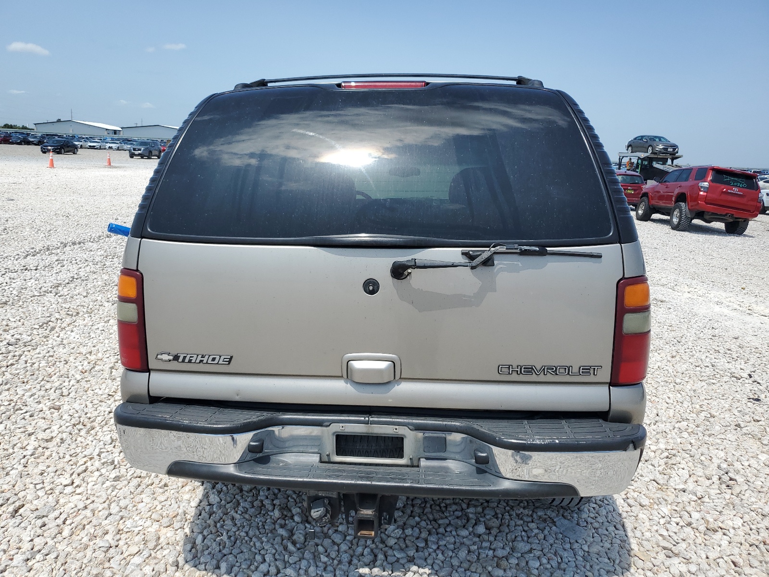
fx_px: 578
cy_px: 288
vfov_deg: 53.1
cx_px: 384
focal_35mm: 26
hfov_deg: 67.3
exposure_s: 1/3333
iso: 50
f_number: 1.5
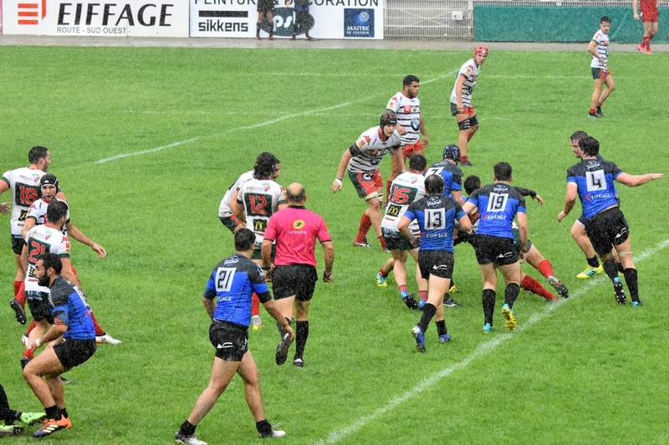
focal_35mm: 202
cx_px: 334
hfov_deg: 10.2
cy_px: 222
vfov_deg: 6.8
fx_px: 3760
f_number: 7.1
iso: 3200
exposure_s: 1/640
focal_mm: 135
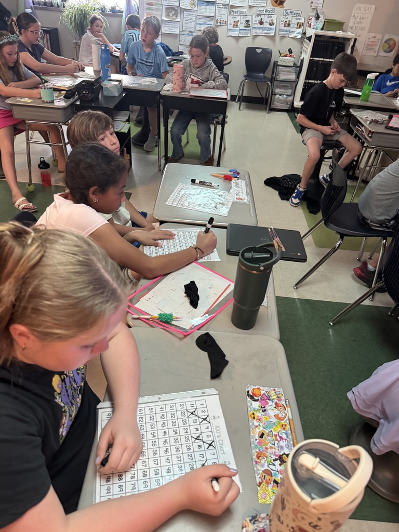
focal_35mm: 24
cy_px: 266
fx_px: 369
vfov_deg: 71.6
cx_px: 200
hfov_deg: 56.8
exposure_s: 1/60
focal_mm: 6.76
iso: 400
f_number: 1.78
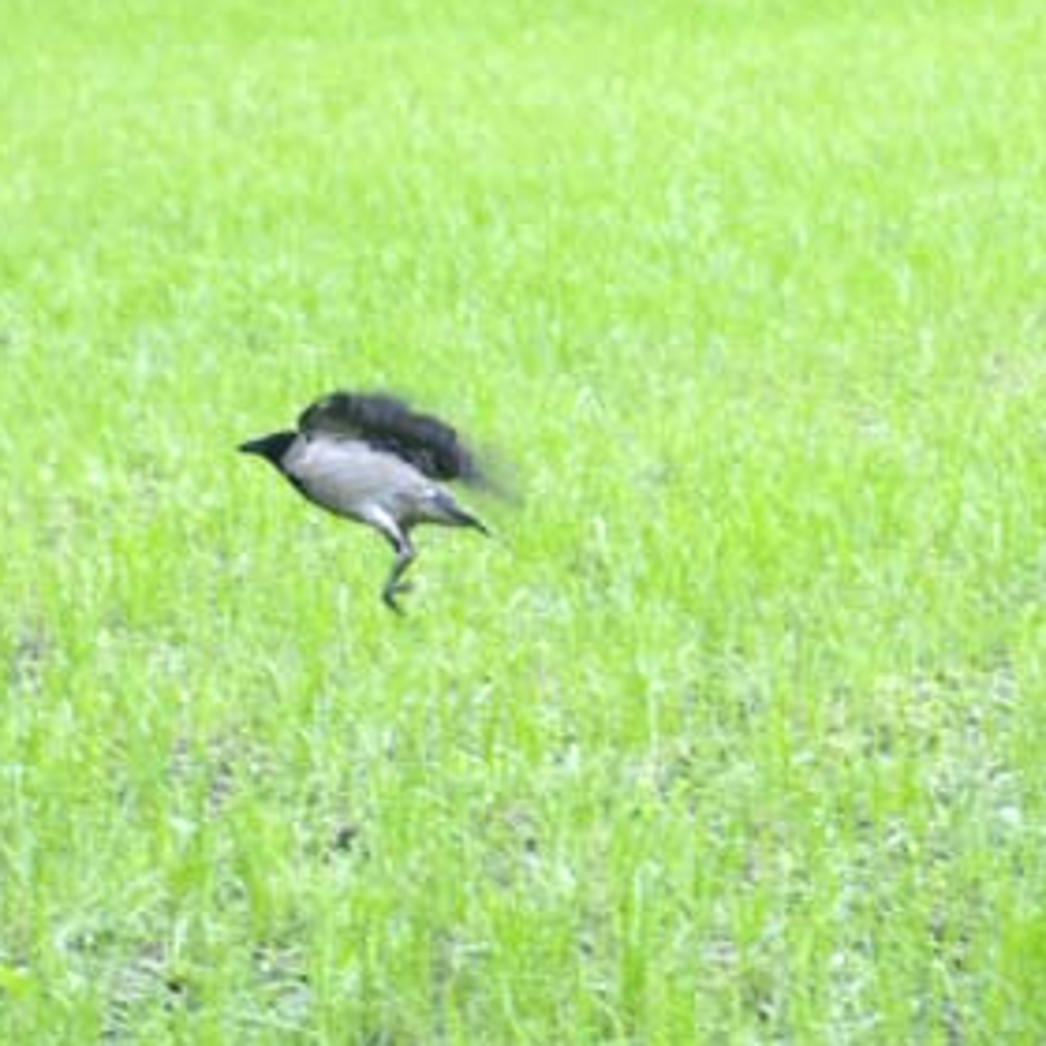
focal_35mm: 215
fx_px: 7339
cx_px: 519
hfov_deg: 8.2
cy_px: 544
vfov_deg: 8.2
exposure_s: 1/250
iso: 1600
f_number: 4.5
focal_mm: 105
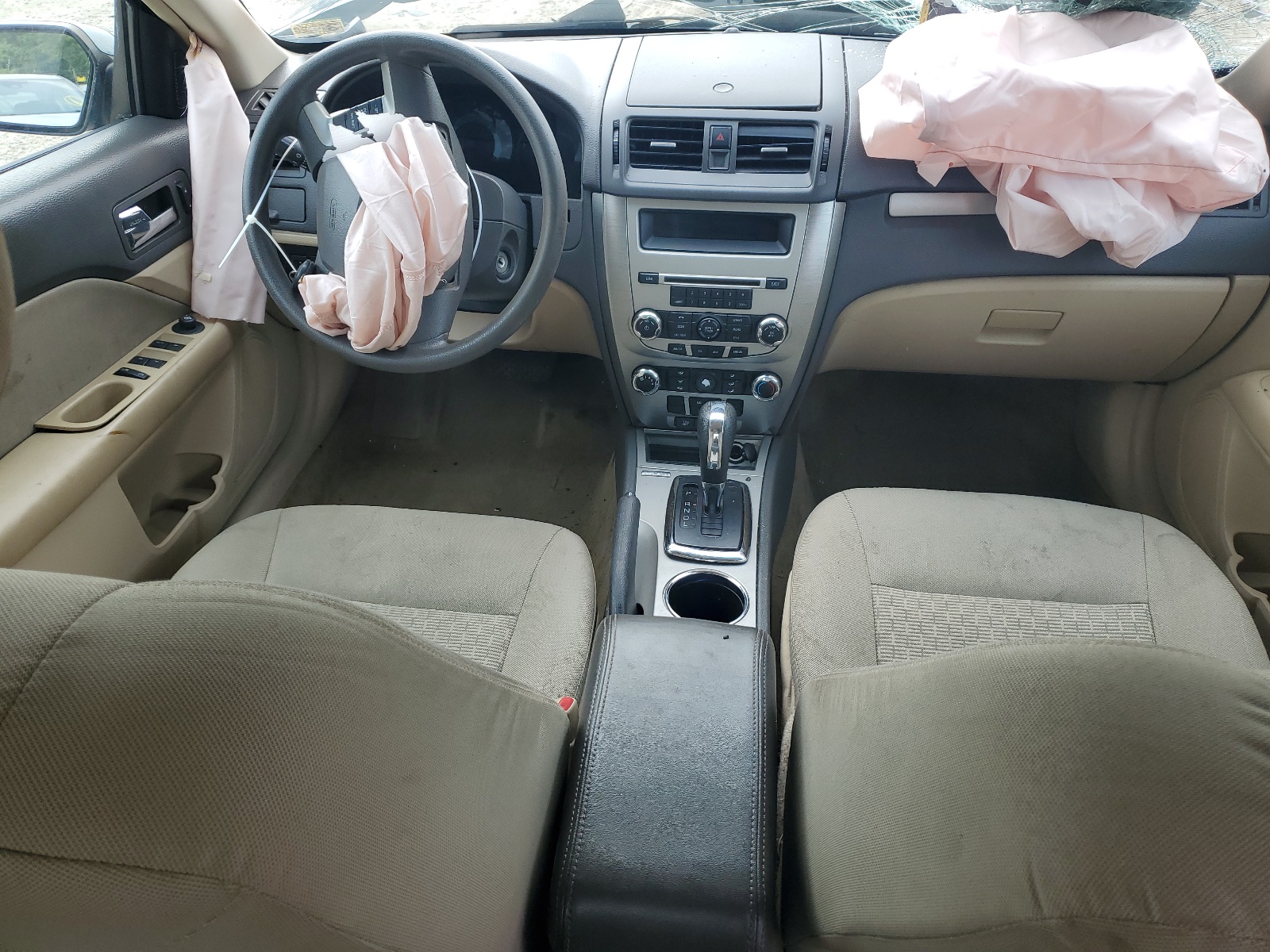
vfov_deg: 53.1
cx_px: 635
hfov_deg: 67.3
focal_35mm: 26
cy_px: 476
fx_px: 954
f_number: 1.5
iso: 50
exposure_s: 1/385
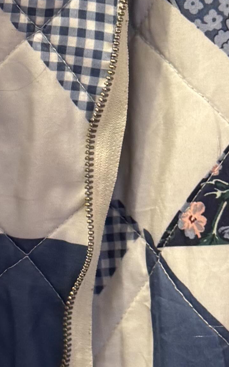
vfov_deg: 16.6
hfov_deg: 10.4
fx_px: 1258
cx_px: 89
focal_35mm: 126
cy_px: 187
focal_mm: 6.76
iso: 200
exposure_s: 1/60
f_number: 1.78
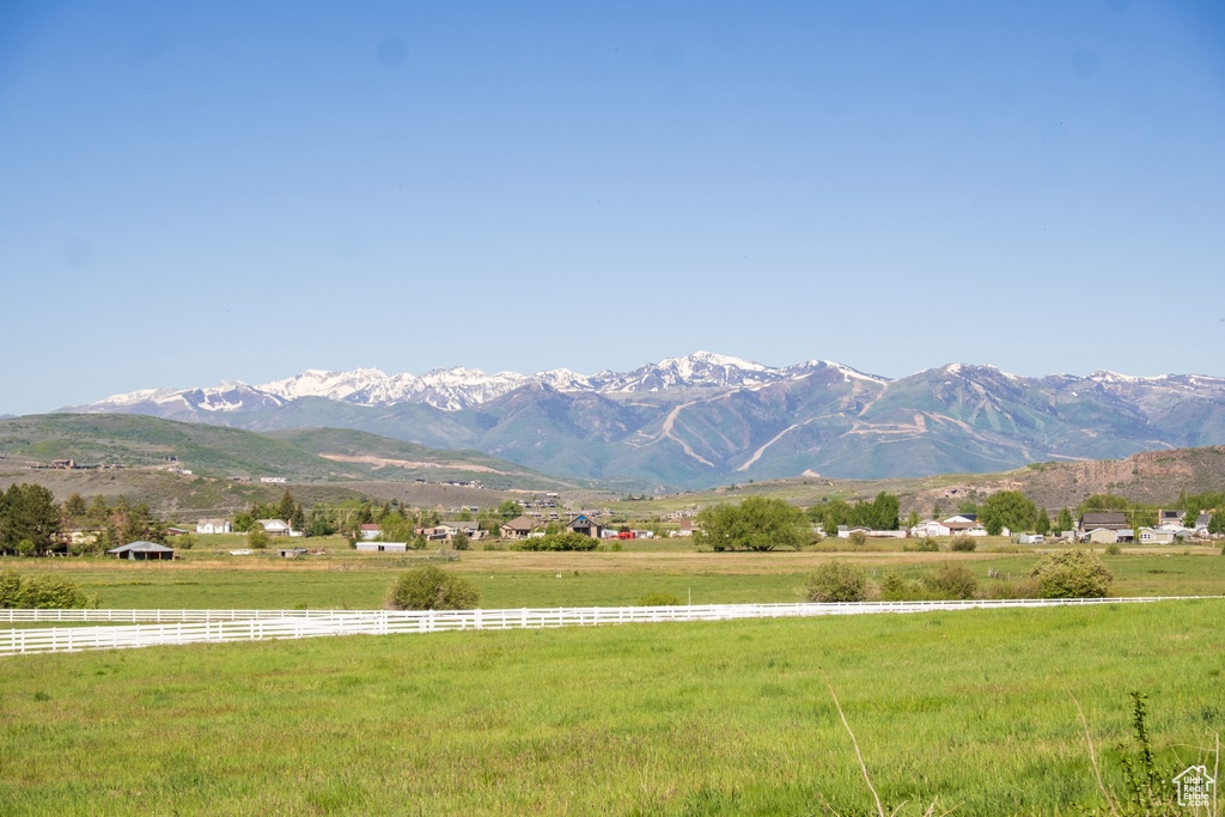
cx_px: 612
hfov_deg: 24.5
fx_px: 2825
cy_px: 408
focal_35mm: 83
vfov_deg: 16.5
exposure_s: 1/500
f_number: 7.1
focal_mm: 55
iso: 200
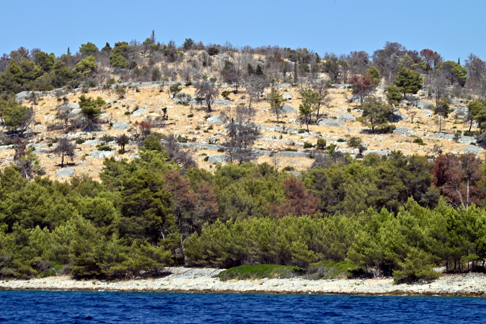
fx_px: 2498
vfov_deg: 7.4
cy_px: 162
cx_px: 243
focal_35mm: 185
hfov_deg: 11.1
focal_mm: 185
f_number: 29
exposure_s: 1/200
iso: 500
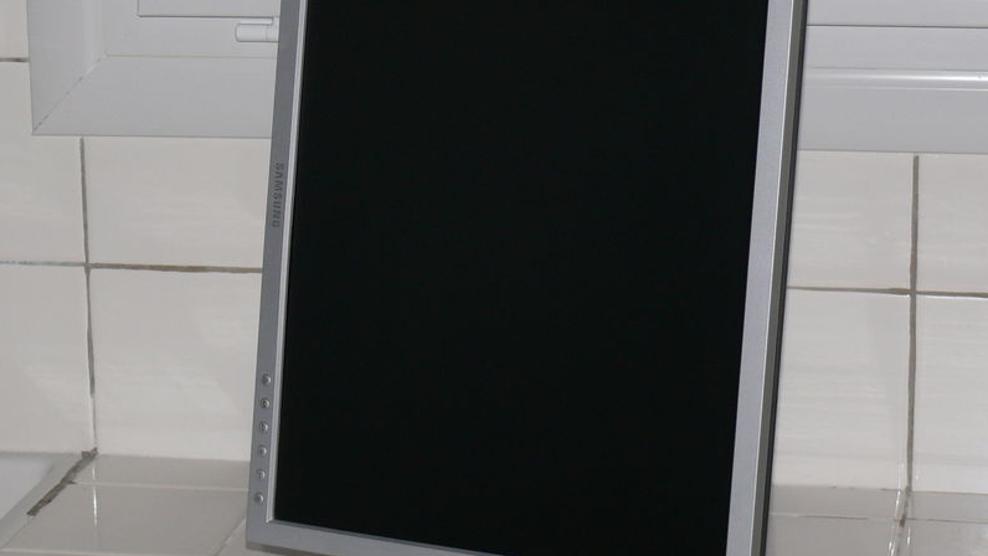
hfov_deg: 18.6
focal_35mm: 115
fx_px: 3013
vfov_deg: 10.5
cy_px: 248
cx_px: 544
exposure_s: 1/30
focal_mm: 13.3
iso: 100
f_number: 3.2
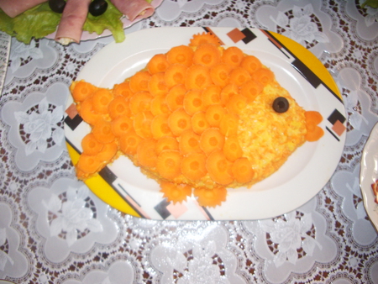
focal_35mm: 35
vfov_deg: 40.7
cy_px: 142
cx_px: 189
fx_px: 382
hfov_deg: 52.6
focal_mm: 5.8
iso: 160
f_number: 2.6
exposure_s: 1/40
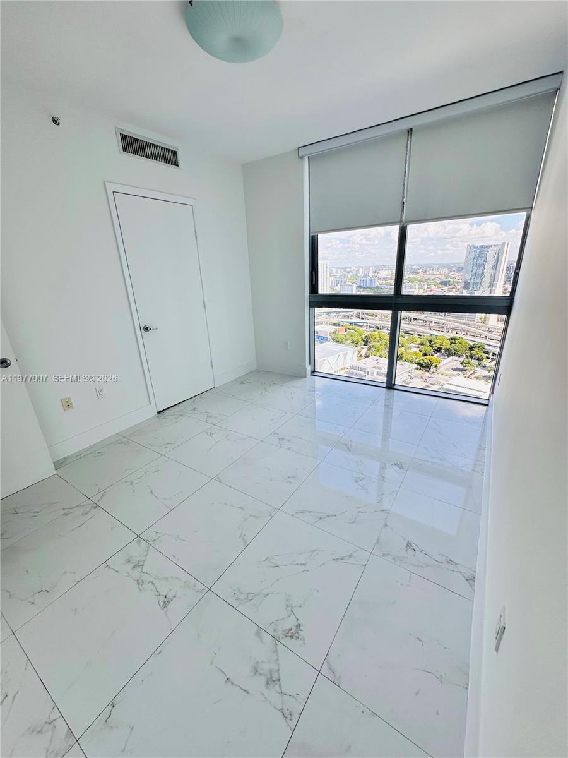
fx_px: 306
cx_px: 284
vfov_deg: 102.1
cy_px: 379
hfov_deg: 85.7
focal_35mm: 14
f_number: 2.2
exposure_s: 1/396
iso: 40
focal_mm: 2.22
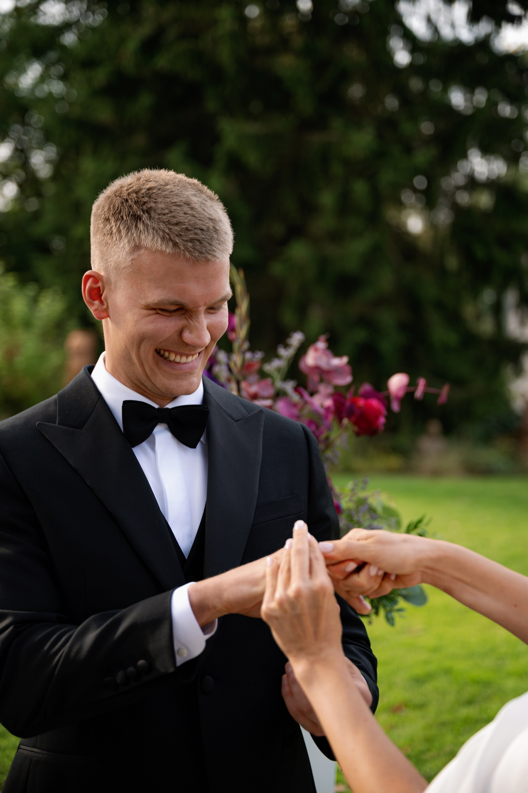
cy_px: 396
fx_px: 1276
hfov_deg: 23.4
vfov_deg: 34.5
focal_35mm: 58
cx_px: 264
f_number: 2.8
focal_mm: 58
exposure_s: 1/200
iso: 50
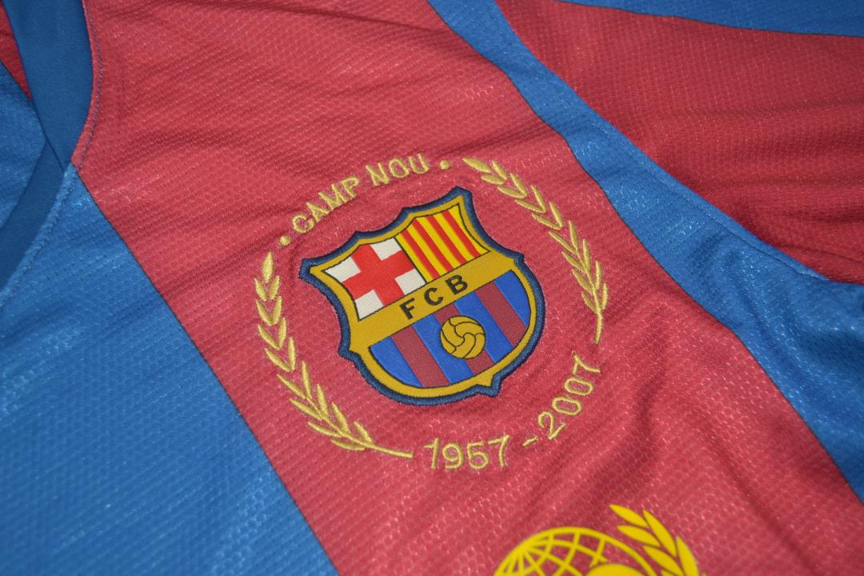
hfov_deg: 53.1
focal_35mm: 36
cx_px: 432
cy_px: 288
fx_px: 864
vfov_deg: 36.9
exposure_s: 1/200
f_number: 4
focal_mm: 24
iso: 200
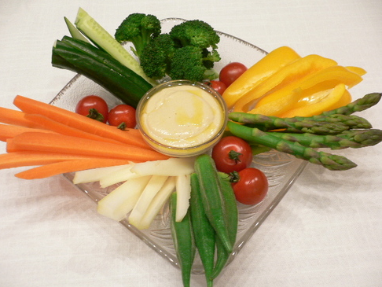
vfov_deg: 39.7
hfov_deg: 51.3
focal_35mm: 36
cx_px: 186
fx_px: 397
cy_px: 144
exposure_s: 1/10
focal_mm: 5.8
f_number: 2.8
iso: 100
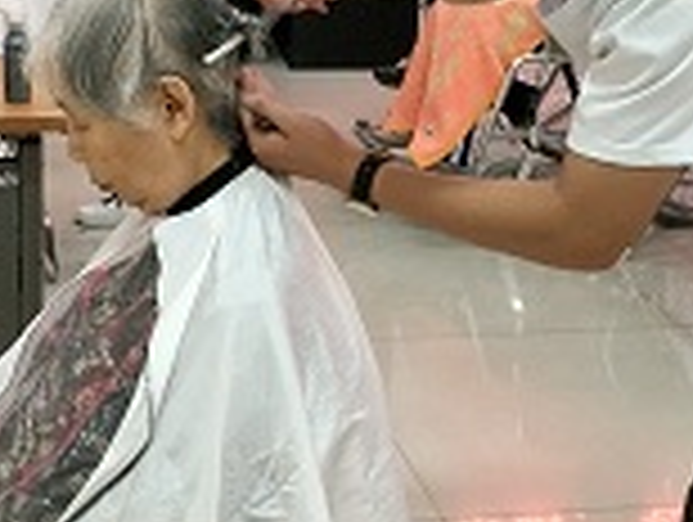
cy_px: 227
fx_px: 1624
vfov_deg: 18.3
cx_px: 234
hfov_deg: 24.0
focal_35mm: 81
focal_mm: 4.42
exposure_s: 1/33.3
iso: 468
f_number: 2
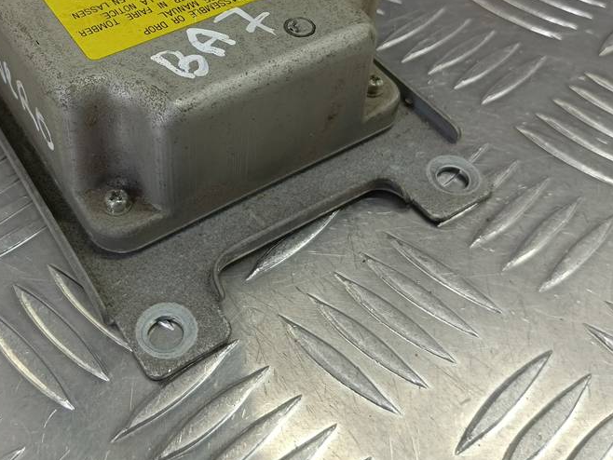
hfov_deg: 44.0
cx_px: 197
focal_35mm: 42
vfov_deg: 33.7
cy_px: 115
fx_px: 744
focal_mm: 4.11
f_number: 1.6
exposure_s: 1/50
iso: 96
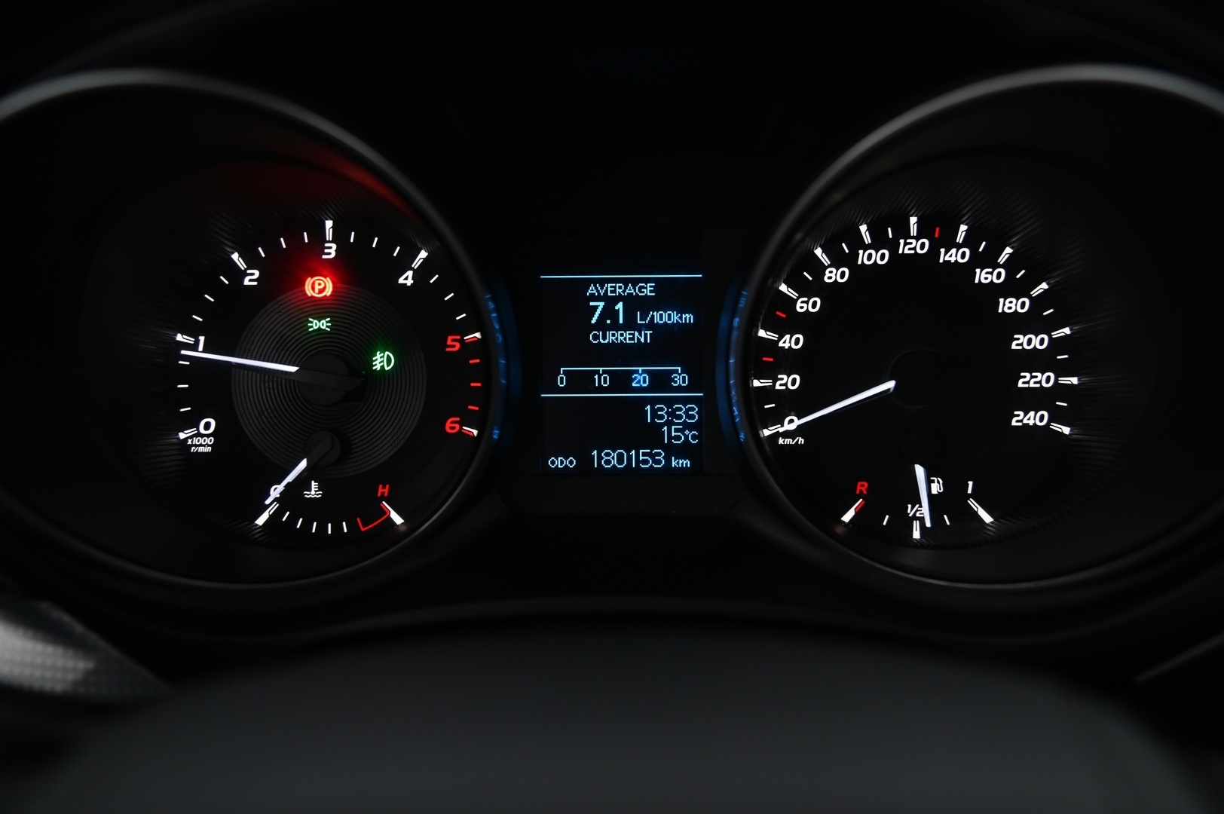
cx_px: 612
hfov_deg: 48.5
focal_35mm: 40
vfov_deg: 33.3
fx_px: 1359
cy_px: 407
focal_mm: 40
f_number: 4
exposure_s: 1/30
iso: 2000
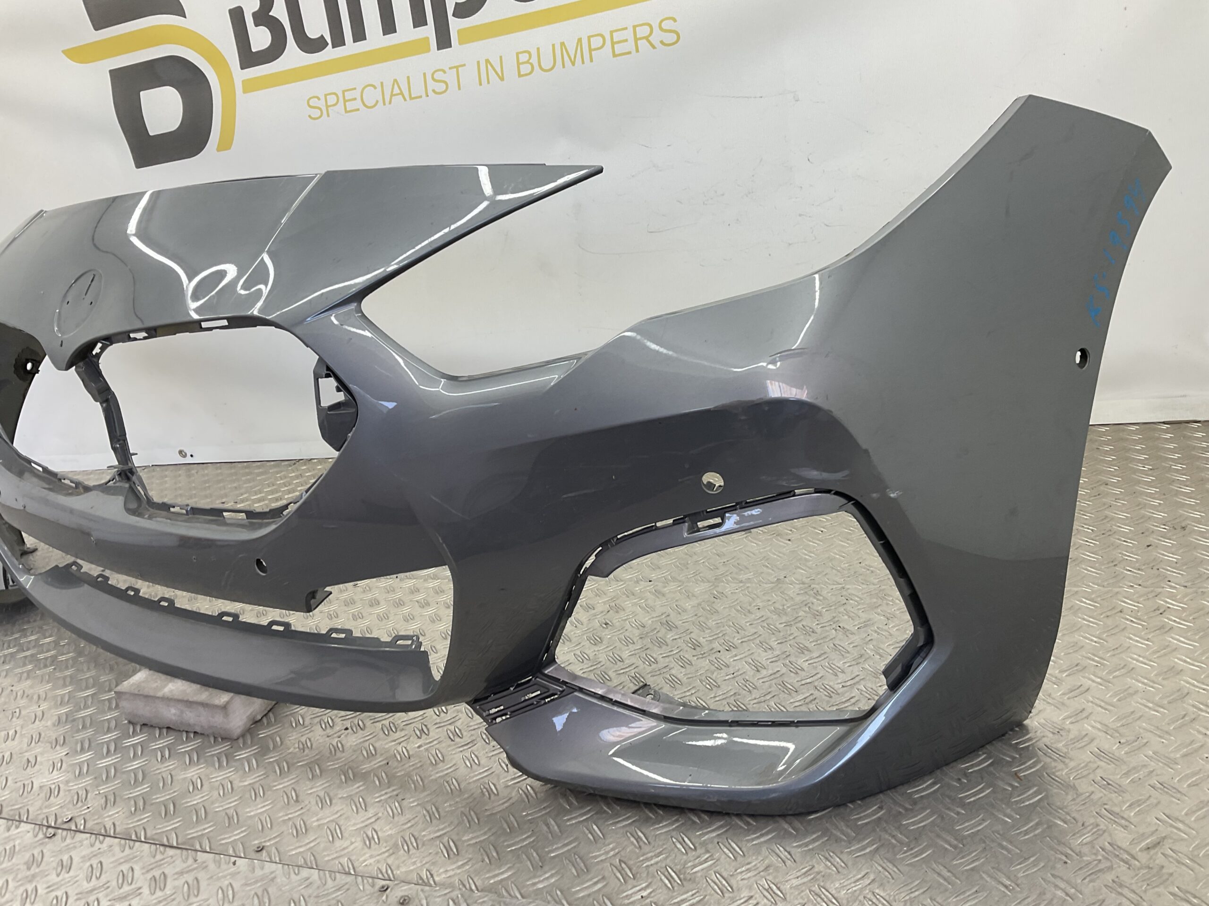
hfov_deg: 61.7
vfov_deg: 48.2
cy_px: 453
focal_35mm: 29
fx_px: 1013
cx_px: 604
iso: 25
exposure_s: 1/120
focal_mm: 3
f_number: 1.8
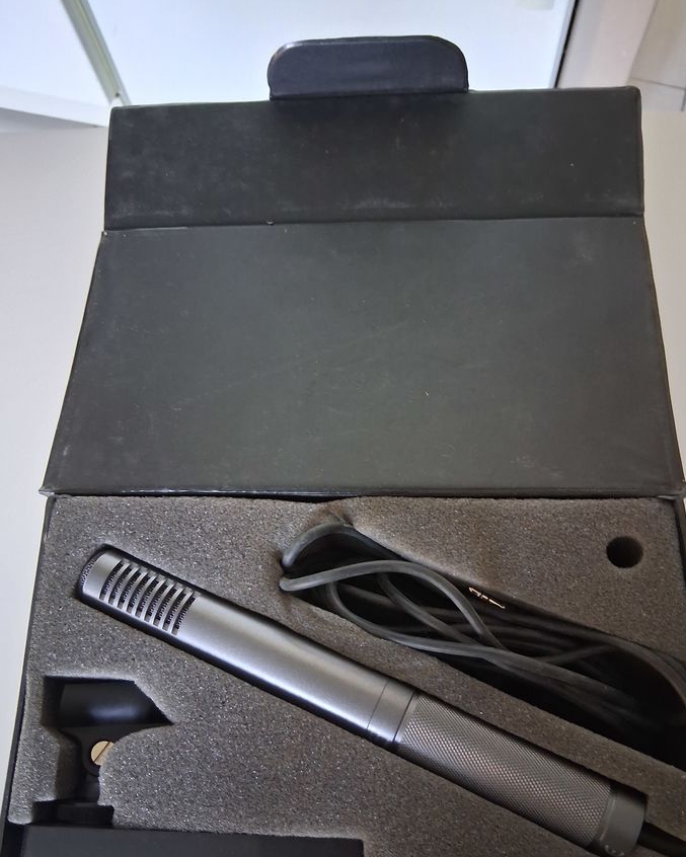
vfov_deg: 58.4
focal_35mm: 30
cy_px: 504
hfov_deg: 48.5
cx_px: 364
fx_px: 761
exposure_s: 1/25
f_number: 1.8
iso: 500
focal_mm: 3.98
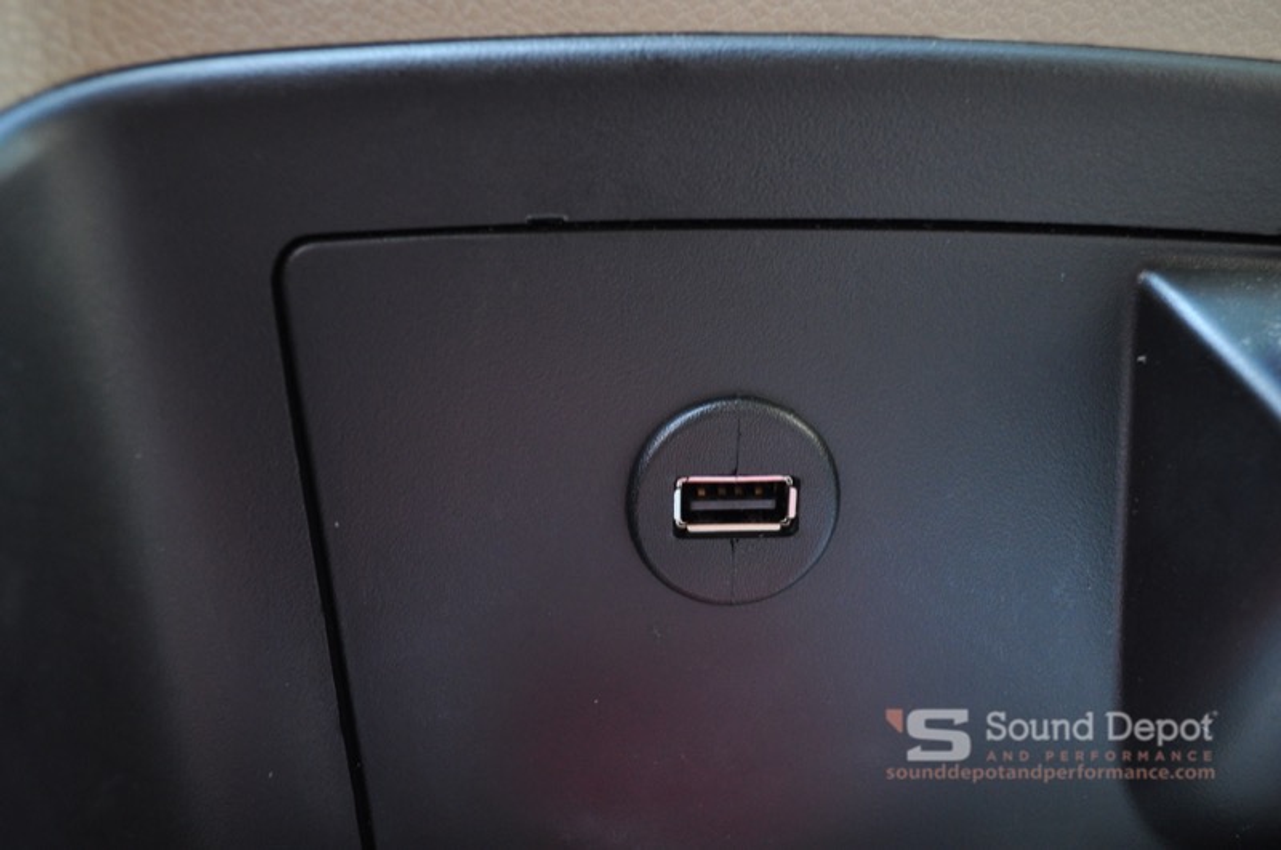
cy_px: 425
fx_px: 1279
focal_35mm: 36
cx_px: 640
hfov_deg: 53.2
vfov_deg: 36.8
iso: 800
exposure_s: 1/60
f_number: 4
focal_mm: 24
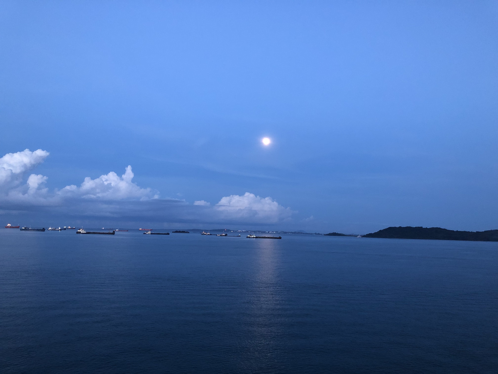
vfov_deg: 49.7
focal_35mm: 28
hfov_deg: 63.4
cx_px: 249
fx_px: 403
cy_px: 187
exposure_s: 1/15
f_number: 1.8
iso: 80
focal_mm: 3.99
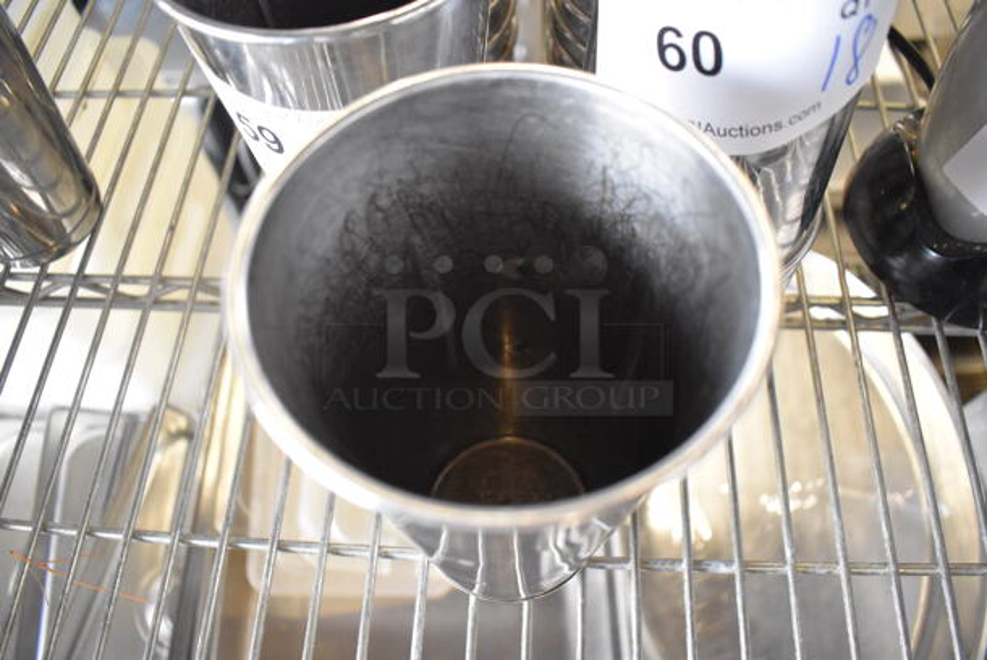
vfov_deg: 48.0
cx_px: 494
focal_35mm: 27
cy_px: 330
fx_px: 741
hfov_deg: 67.3
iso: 4500
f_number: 3.5
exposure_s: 1/125
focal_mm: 18
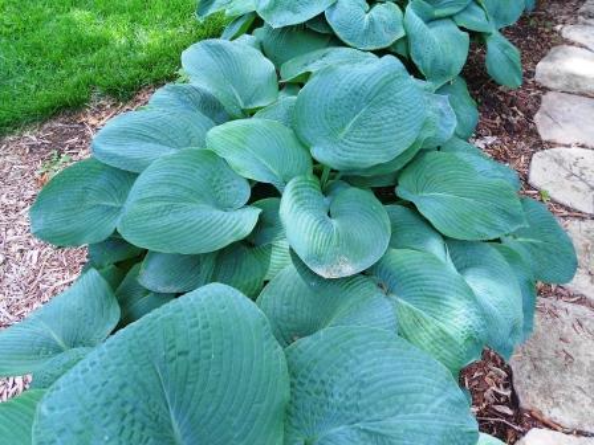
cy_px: 222
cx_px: 297
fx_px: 498
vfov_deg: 48.2
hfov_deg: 61.7
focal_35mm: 29
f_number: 3.4
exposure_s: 1/50
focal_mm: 5.1
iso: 80
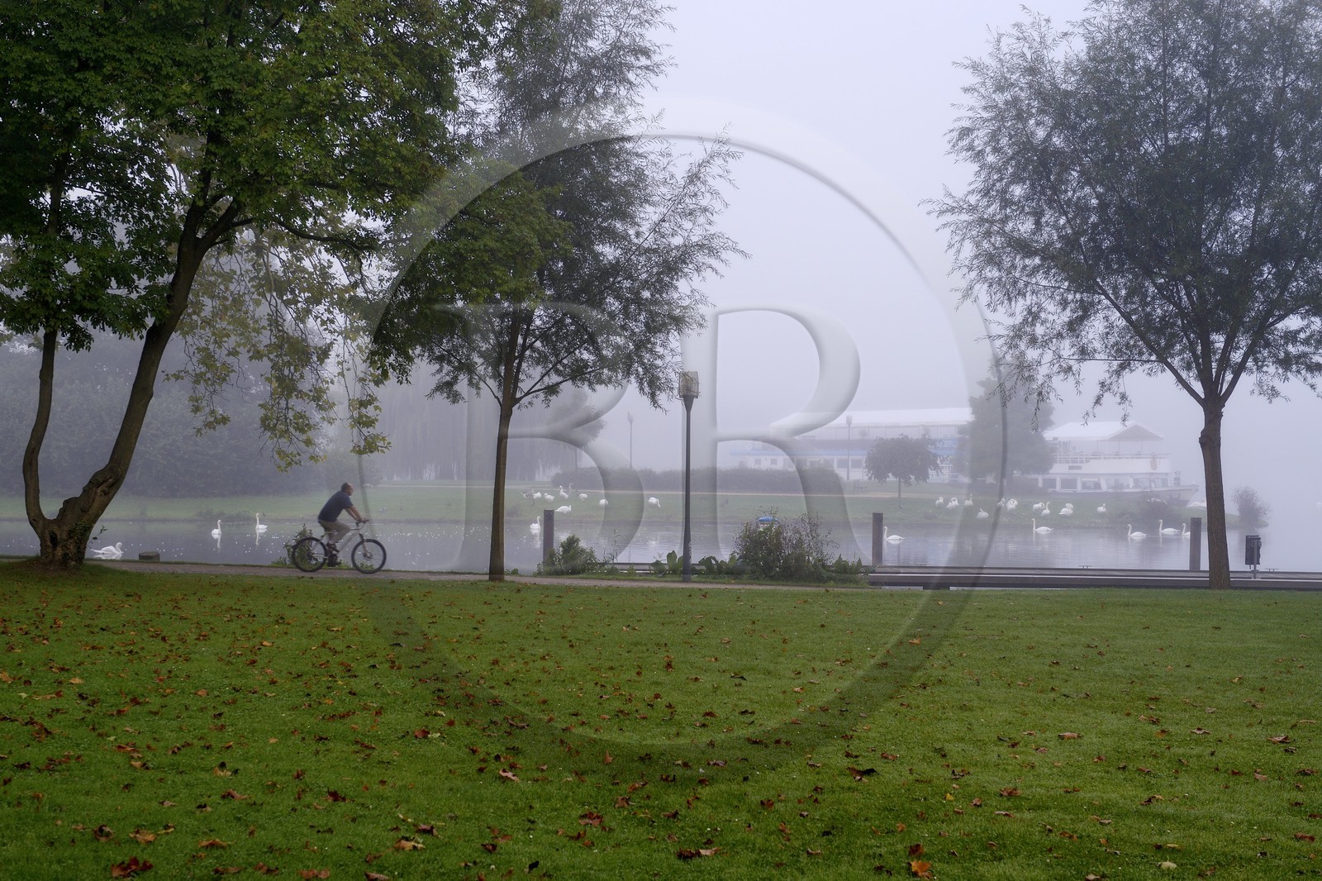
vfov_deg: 27.0
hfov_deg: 39.6
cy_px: 440
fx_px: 1836
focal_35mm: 50
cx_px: 661
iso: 200
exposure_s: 1/160
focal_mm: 50
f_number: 8
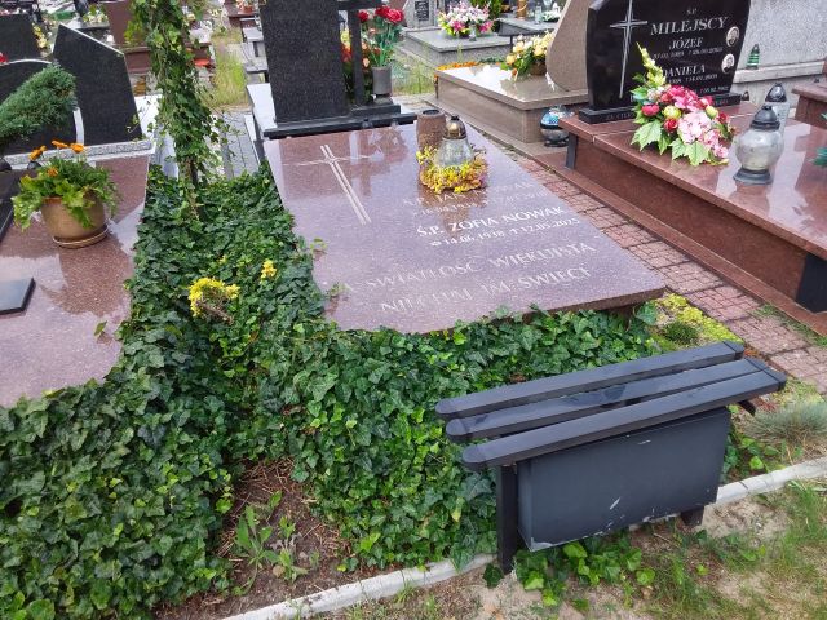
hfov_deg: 63.4
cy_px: 310
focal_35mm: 28
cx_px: 414
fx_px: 669
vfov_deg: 49.7
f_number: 1.9
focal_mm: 2.91
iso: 40
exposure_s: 1/552
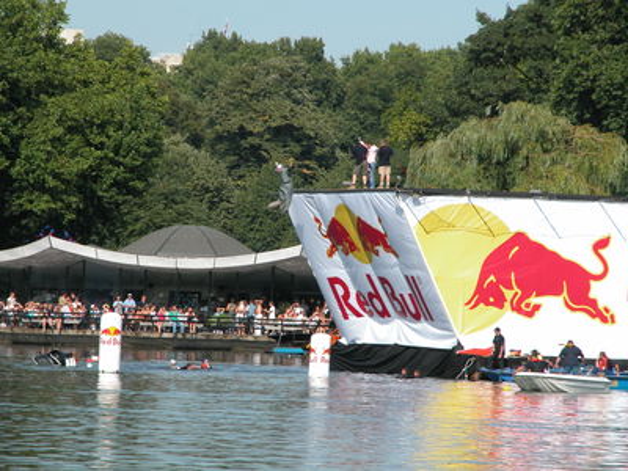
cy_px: 236
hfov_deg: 7.1
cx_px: 314
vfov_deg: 5.3
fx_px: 5080
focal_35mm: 280
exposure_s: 1/386
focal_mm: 71.2
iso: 100
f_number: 5.9
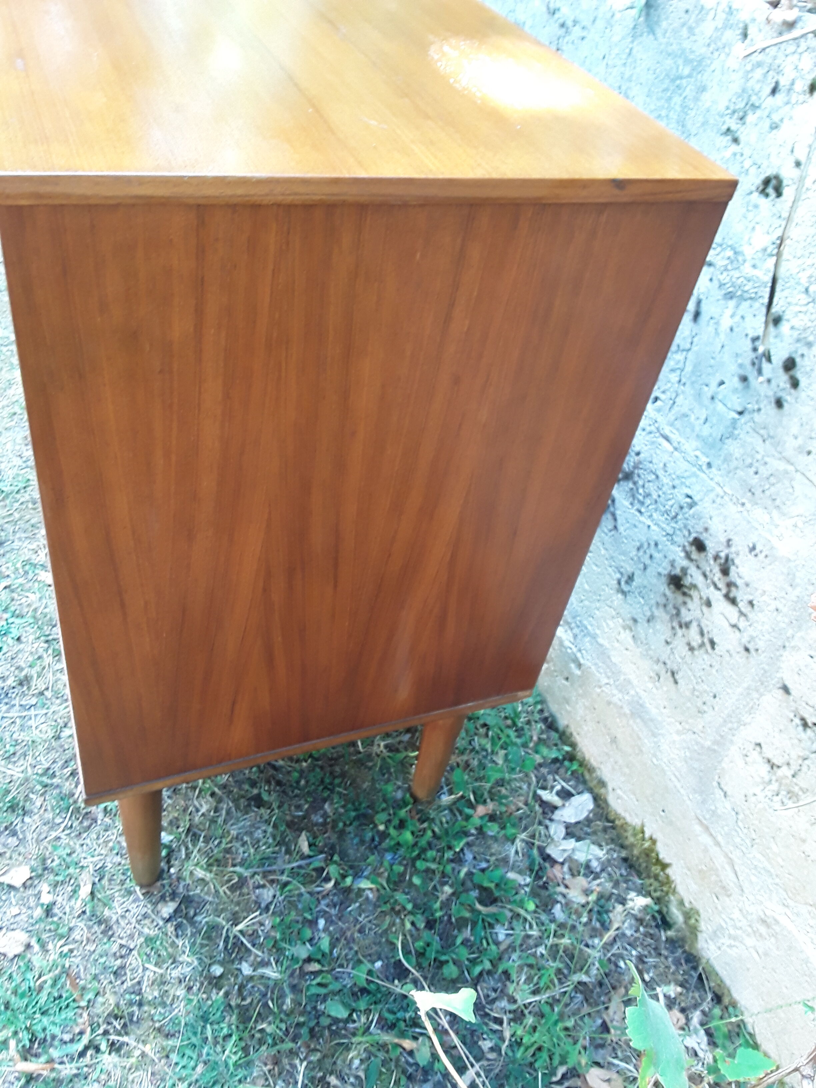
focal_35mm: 27
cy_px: 544
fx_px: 849
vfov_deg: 65.3
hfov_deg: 51.4
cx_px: 408
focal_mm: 2.91
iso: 80
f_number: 1.9
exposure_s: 1/33
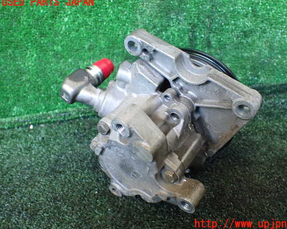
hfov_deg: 55.6
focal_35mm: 32
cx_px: 156
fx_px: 272
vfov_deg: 45.8
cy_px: 113
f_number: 2.3
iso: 800
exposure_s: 1/100
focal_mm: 5.4
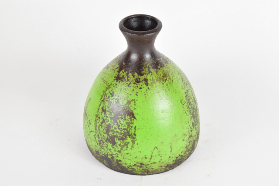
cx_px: 140
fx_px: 523
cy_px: 93
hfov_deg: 29.9
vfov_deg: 20.2
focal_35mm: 68
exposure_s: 1/125
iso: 800
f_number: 8
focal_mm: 45
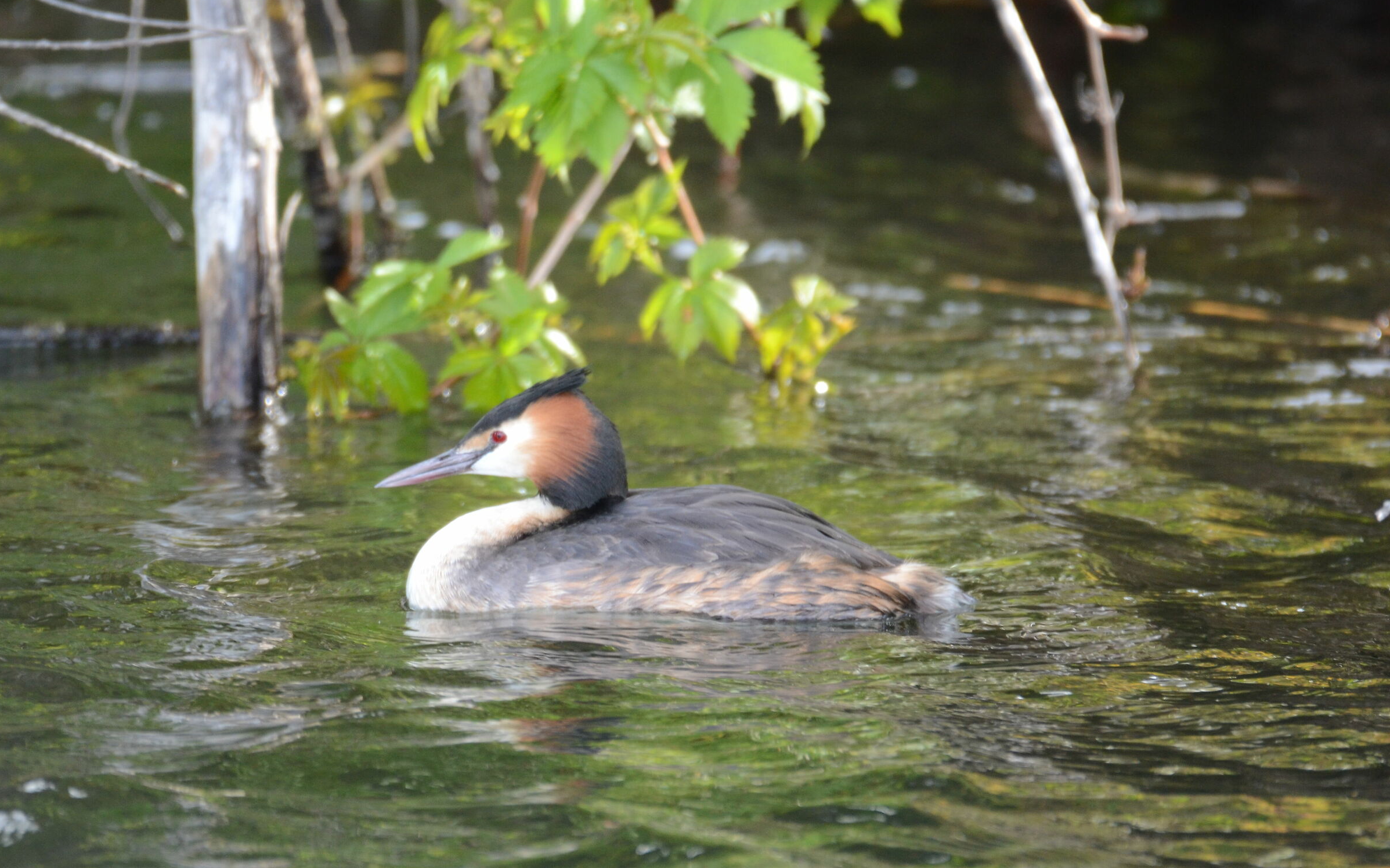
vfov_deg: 1.7
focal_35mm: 766
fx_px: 29018
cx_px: 694
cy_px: 409
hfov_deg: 2.7
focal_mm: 500
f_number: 5.6
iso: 800
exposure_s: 1/250
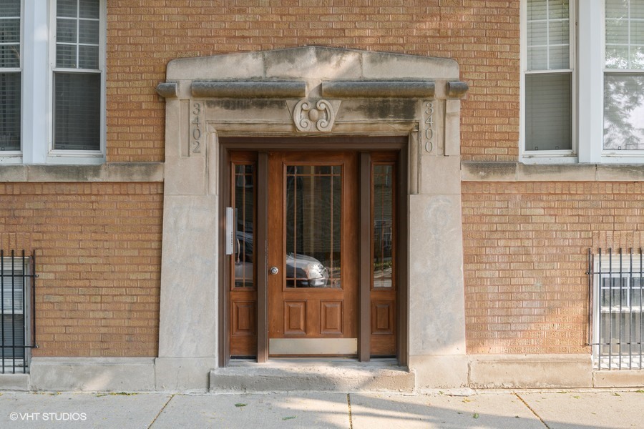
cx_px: 322
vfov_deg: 37.9
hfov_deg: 54.4
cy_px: 214
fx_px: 626
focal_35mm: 35
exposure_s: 1/45
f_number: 9.5
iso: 200
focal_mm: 35
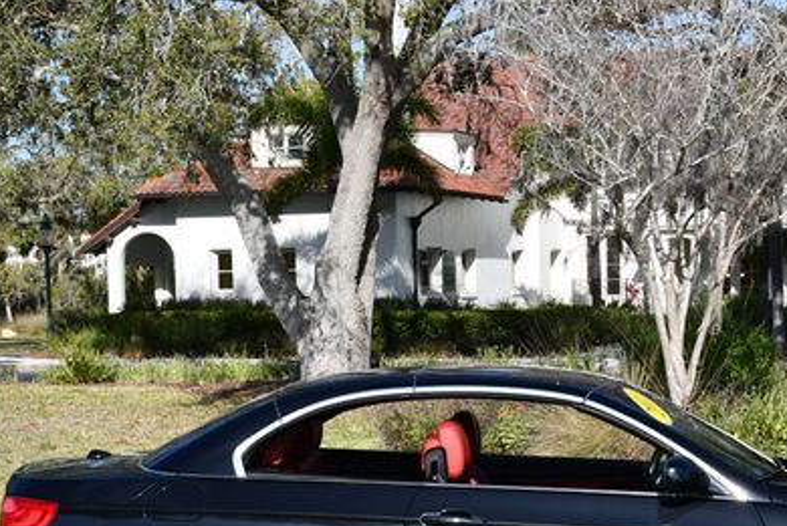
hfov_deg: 22.0
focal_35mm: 92
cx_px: 561
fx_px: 2013
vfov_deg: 14.8
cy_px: 397
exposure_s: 1/250
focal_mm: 28
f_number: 8
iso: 100
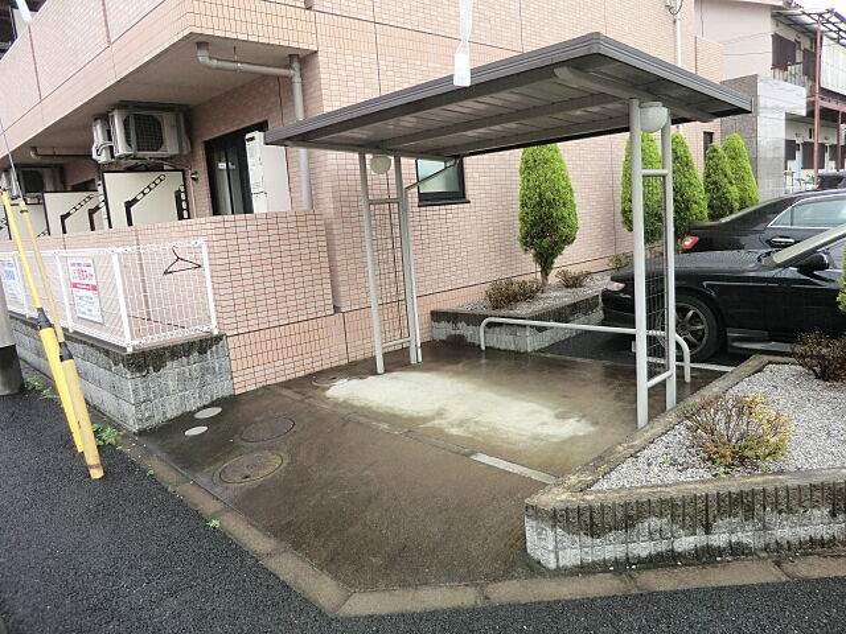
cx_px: 423
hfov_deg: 71.6
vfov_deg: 56.8
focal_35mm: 24
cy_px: 317
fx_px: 587
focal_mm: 4.3
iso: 125
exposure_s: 1/60
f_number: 3.2
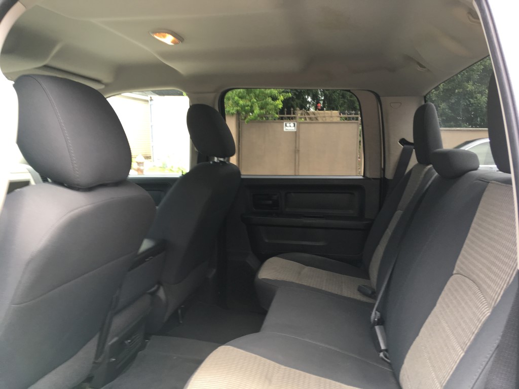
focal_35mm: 29
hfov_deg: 61.7
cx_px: 260
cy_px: 194
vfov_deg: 48.2
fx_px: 435
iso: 40
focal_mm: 4.15
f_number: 2.2
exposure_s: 1/120
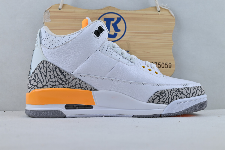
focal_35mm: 44
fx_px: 272
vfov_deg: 30.8
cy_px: 75
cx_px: 112
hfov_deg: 45.0
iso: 100
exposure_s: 1/100
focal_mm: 29
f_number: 4.8
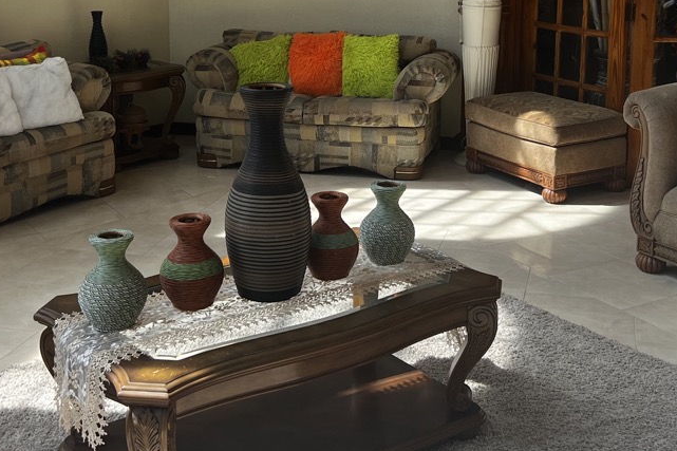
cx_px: 380
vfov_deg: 24.5
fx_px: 1015
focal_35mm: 54
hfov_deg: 36.8
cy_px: 64
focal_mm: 5.7
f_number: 1.5
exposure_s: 1/846
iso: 50
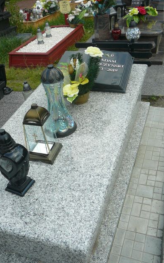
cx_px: 72
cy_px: 133
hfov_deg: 33.6
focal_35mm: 38
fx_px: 272
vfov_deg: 51.5
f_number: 2.8
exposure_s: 1/800
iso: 80
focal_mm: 5.2
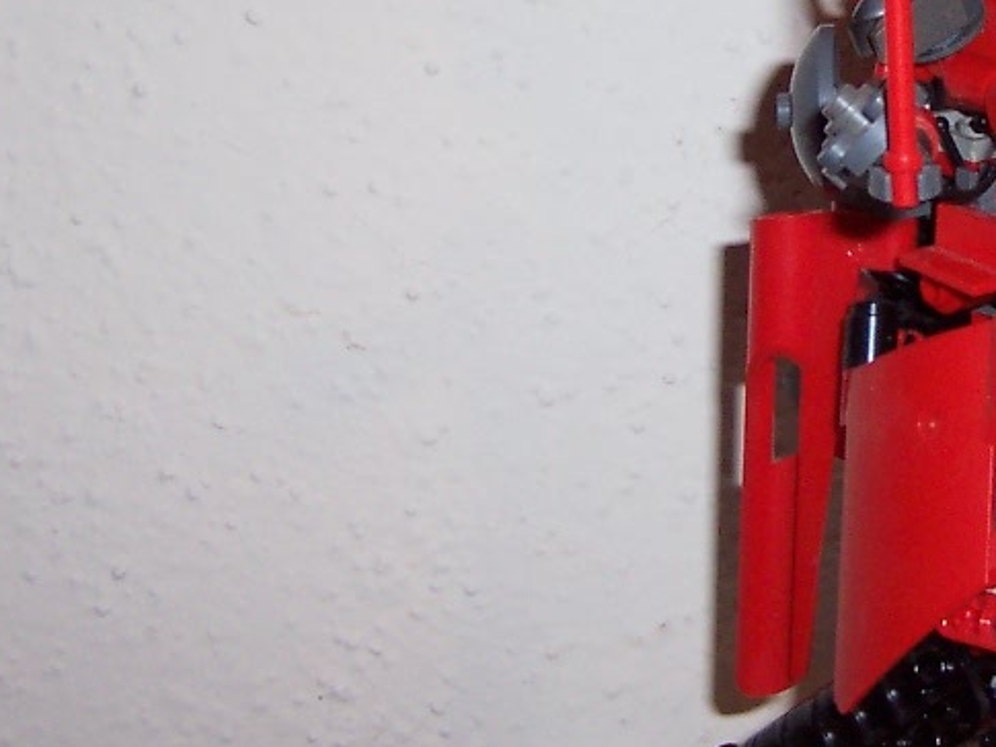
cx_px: 1078
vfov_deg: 16.6
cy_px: 230
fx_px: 2561
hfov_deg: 21.0
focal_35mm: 89
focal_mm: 5.6
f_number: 2.8
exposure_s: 1/60
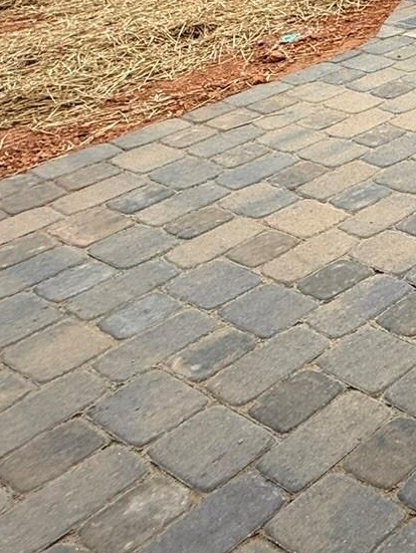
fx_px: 832
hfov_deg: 19.2
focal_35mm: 52
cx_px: 794
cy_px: -43
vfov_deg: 32.7
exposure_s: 1/133
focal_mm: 2.22
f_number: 2.2
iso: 50
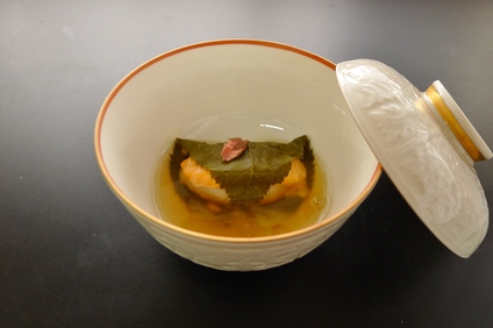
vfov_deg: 53.1
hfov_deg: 73.8
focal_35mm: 24
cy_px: 164
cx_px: 246
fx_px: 328
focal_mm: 5.1
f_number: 2
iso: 160
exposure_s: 1/60
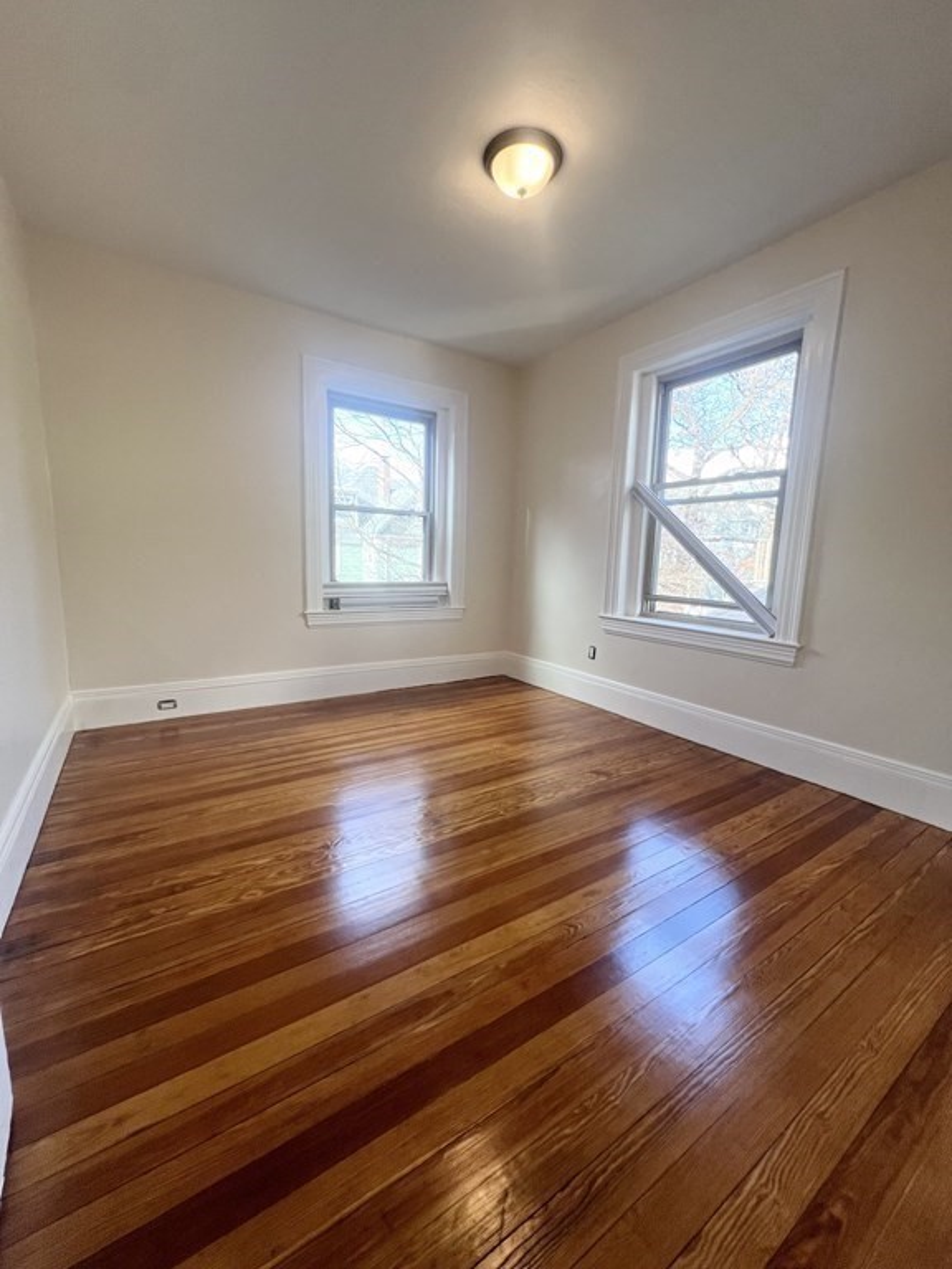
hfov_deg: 89.9
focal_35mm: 13
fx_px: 477
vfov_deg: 106.2
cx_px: 476
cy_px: 634
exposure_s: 1/120
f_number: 1.8
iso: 100
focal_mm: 1.57
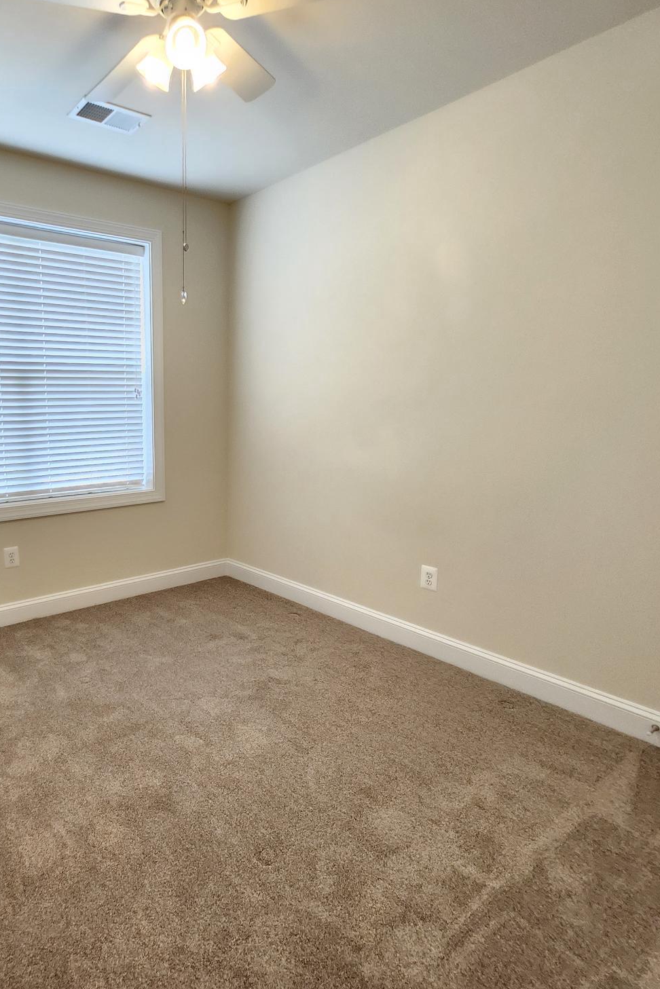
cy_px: 493
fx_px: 522
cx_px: 167
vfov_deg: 86.9
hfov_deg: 61.1
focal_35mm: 19
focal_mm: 1.74
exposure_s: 1/60
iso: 320
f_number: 2.2
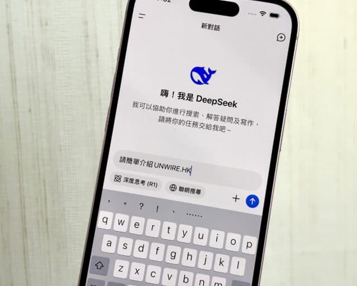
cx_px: 185
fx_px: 581
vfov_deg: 27.6
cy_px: 141
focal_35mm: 55
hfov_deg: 34.1
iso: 40
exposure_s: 1/319
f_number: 1.6
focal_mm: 5.96
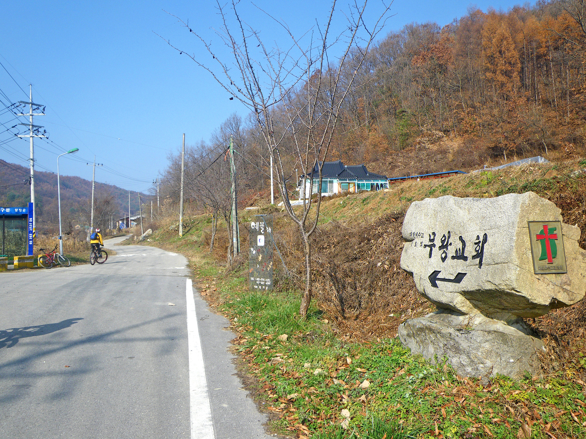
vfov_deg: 41.8
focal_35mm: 34
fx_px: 576
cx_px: 293
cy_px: 220
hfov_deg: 54.0
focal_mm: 6.1
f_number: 4.6
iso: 50
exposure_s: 1/200
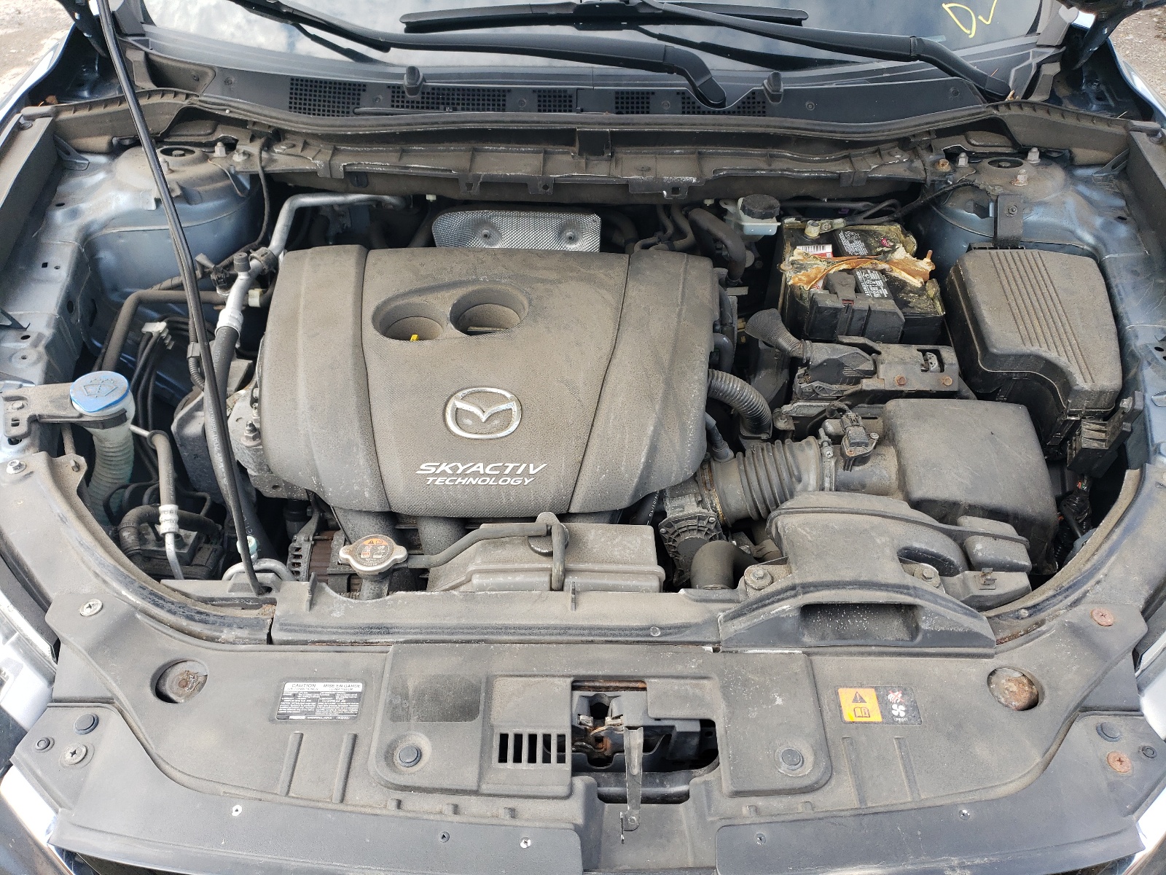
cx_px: 583
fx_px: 876
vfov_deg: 53.1
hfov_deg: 67.3
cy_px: 438
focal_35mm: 26
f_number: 1.5
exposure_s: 1/400
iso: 50
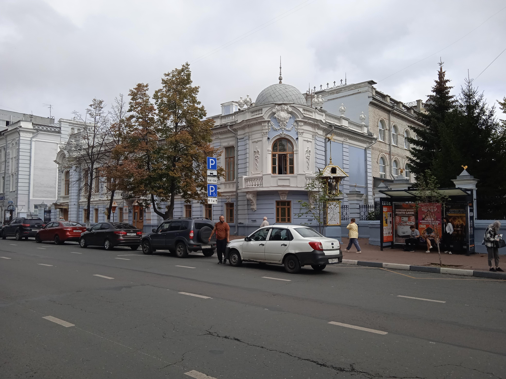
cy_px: 190
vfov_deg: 49.7
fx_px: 409
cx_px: 253
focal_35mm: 28
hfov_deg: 63.4
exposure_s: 1/970
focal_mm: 3.43
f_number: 2.2
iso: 116
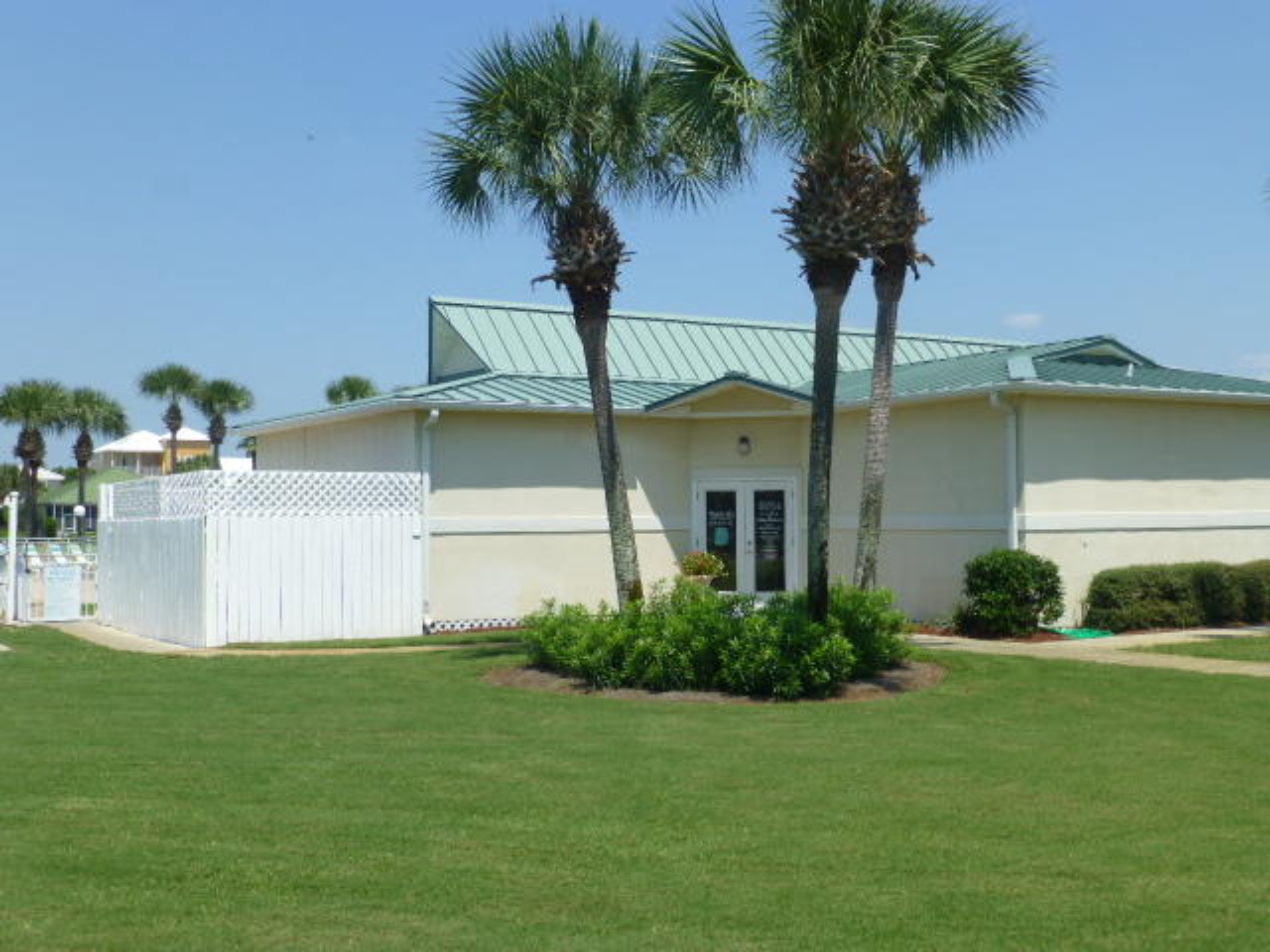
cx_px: 635
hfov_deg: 47.9
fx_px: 1431
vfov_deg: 36.8
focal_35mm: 39
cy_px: 476
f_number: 3.9
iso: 100
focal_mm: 6.9
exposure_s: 1/1300
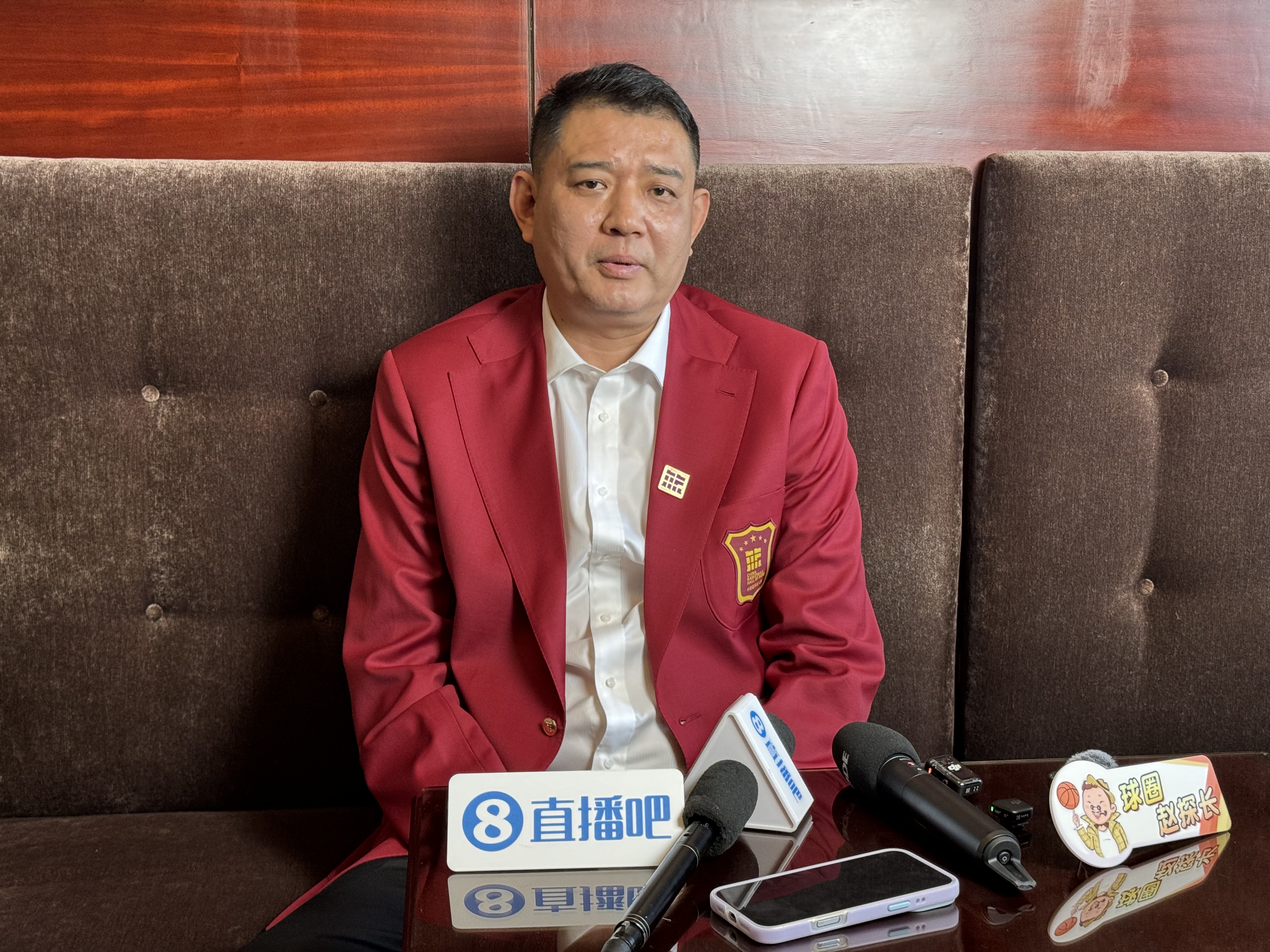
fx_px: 1761
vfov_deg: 30.3
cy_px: 476
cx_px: 635
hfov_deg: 39.7
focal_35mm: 48
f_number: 1.78
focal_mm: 6.86
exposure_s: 1/50
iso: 200
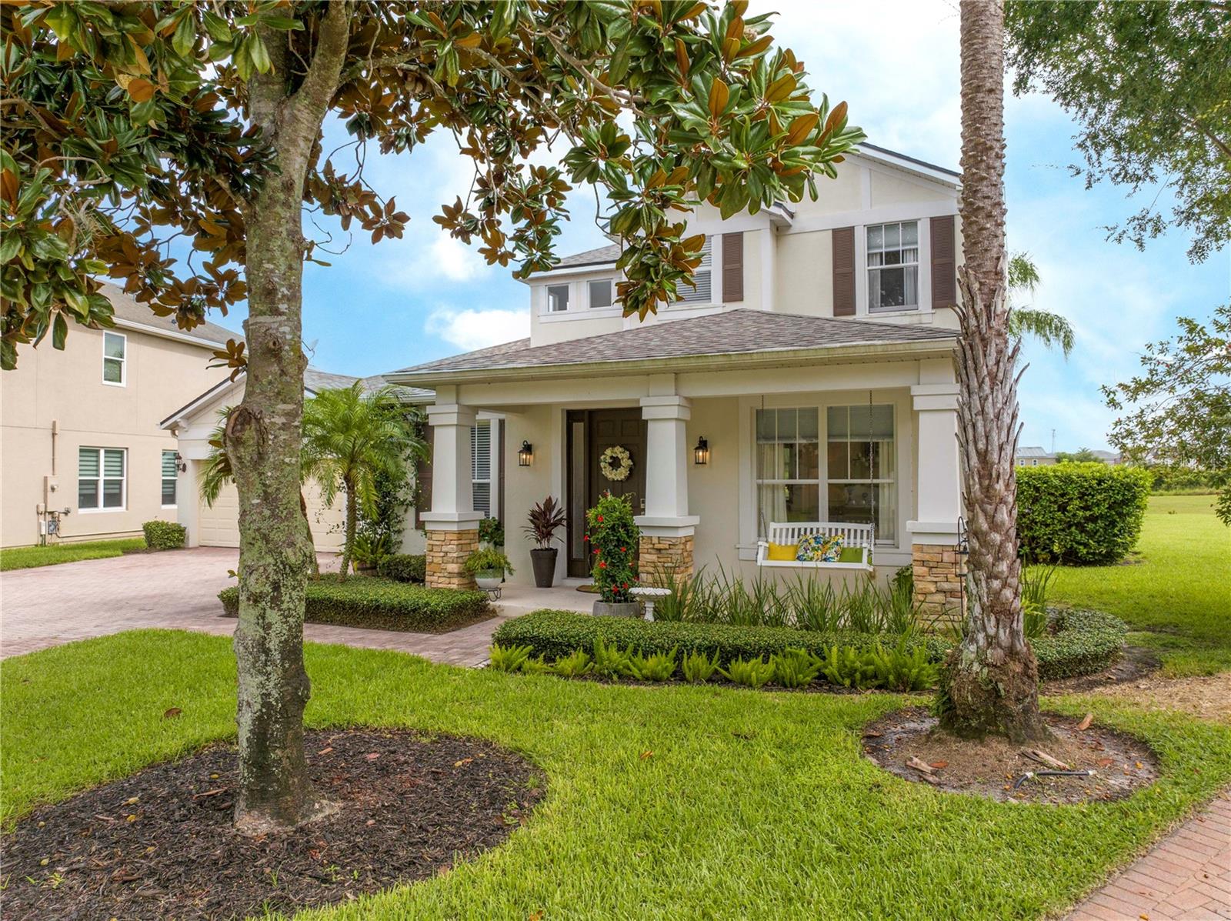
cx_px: 616
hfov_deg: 71.6
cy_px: 460
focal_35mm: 24
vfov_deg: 56.7
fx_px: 853
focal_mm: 12.29
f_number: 2.8
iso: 170
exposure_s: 1/2000
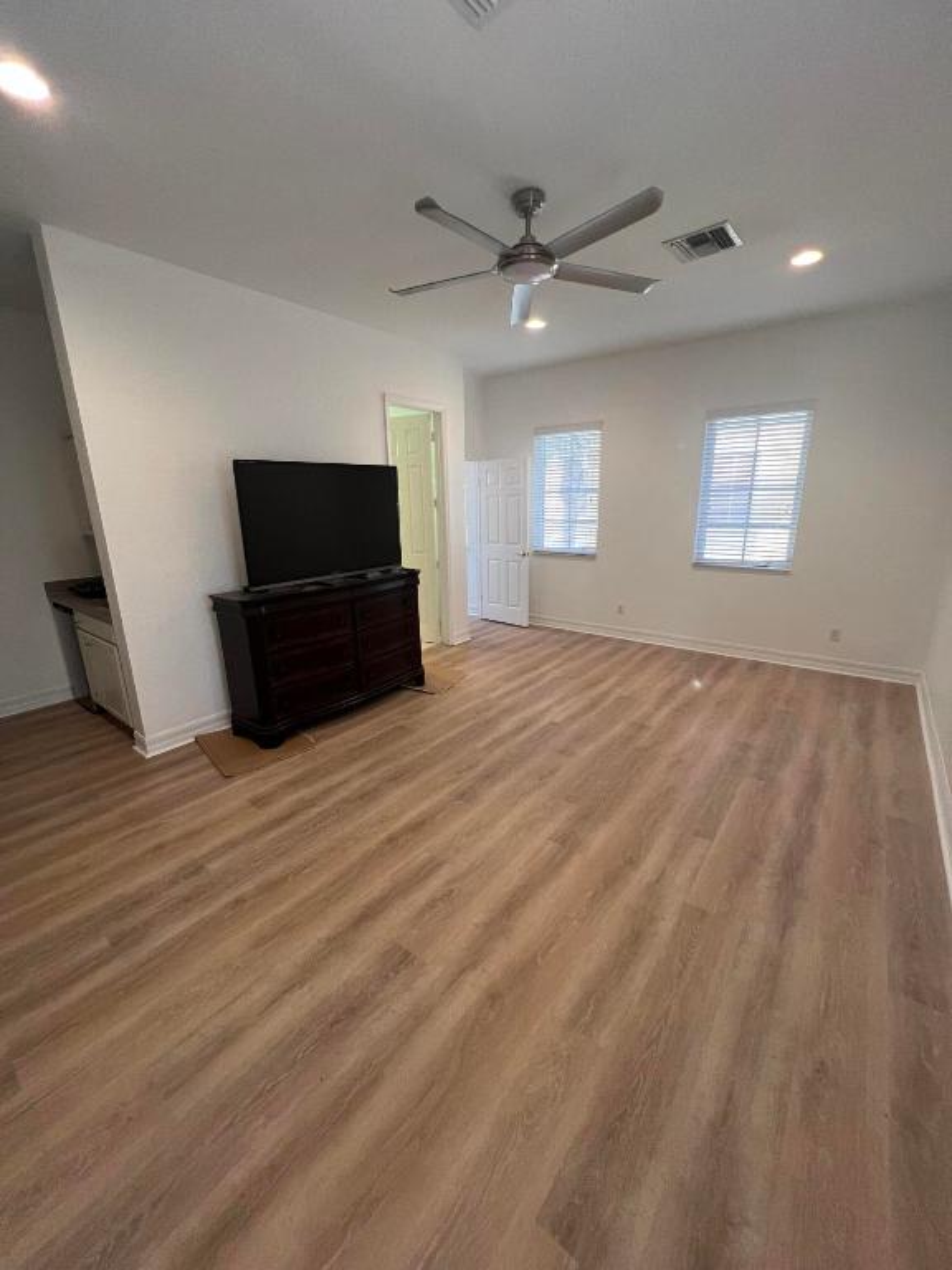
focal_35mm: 13
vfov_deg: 106.2
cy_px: 635
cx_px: 476
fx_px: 477
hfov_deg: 89.9
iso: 200
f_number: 1.8
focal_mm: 1.57
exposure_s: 1/60
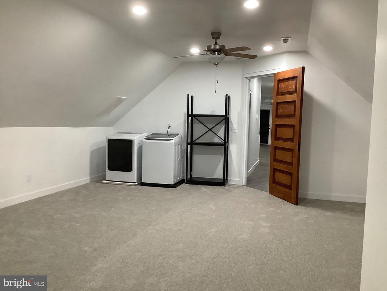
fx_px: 347
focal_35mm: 31
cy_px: 146
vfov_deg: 45.4
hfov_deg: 58.4
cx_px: 194
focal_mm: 3.3
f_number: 2.4
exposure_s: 1/60
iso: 250
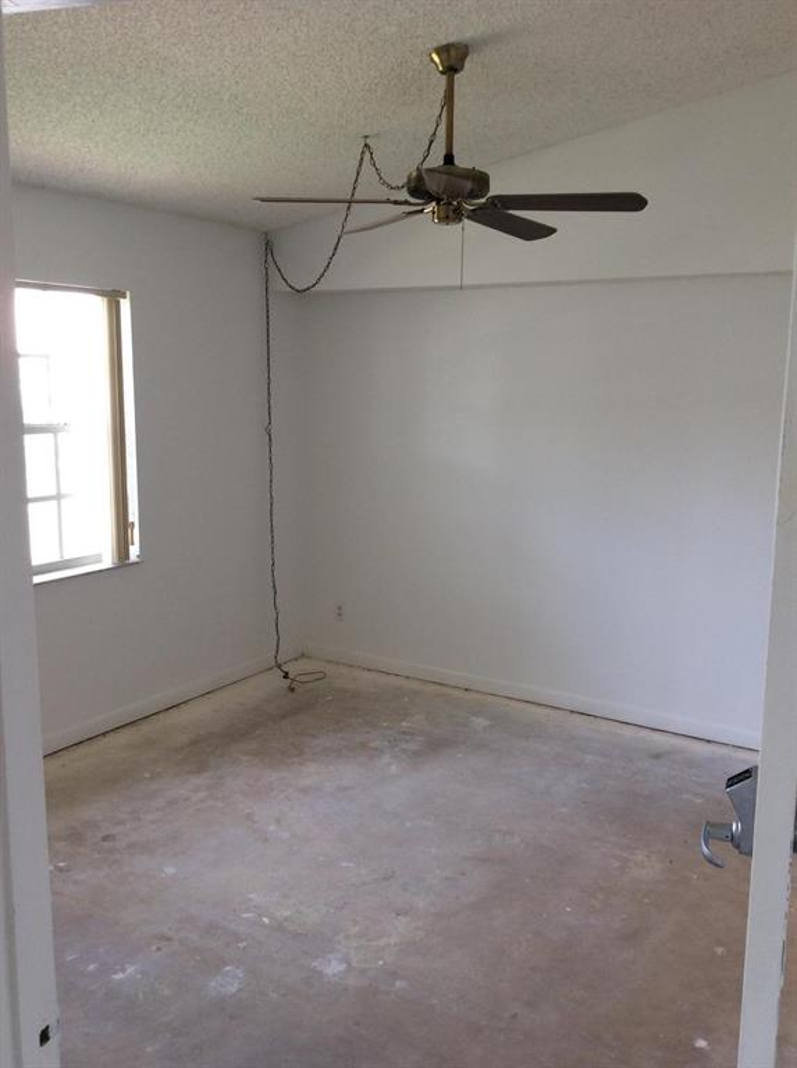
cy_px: 534
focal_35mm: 32
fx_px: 986
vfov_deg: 56.9
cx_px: 398
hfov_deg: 44.0
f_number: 2.4
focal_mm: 3.3
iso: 32
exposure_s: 1/40
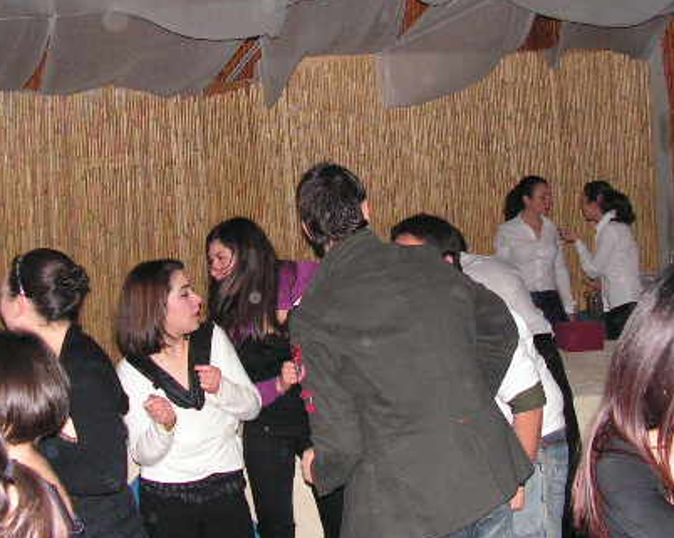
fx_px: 1116
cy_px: 210
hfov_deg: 33.6
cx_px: 329
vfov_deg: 27.0
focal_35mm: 56
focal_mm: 6
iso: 200
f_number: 3.2
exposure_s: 1/40
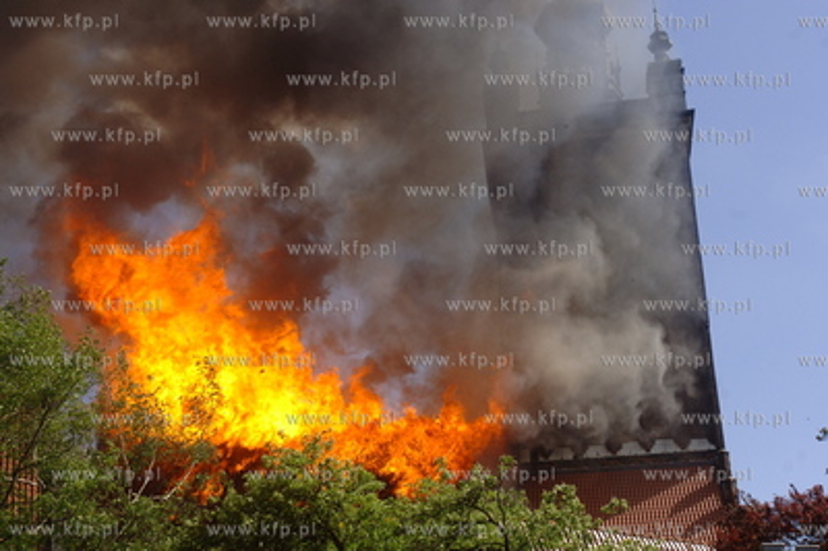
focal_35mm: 52
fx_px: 1206
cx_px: 414
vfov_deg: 25.7
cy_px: 276
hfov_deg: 37.9
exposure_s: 1/1000
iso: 400
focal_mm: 35
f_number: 8
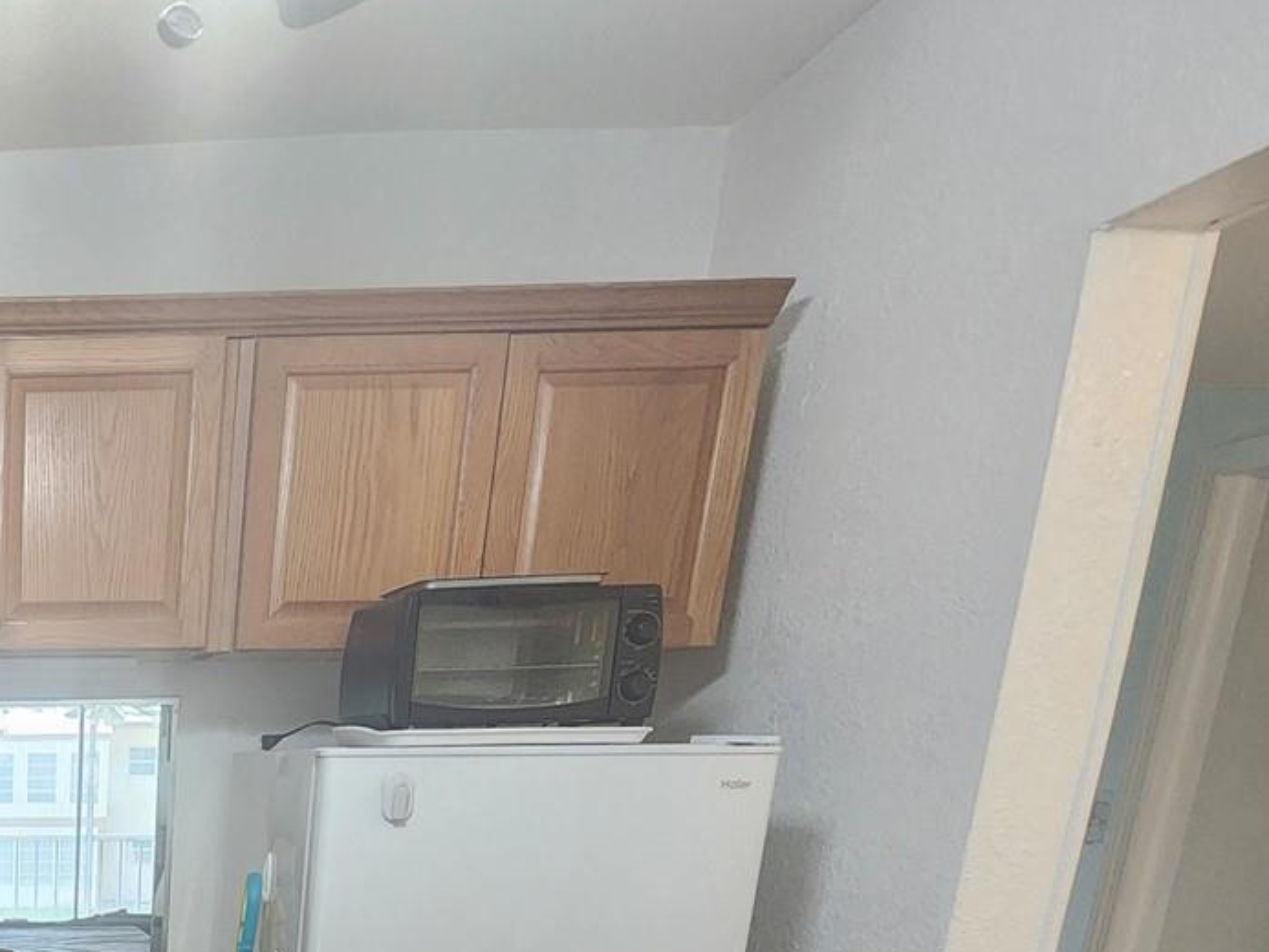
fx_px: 1100
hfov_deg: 46.3
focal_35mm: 30
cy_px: 1080
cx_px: -90
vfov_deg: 37.8
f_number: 2.2
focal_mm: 2.2
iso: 400
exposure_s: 1/60
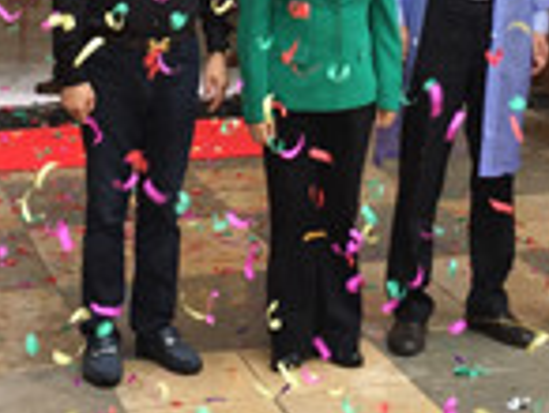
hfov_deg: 18.0
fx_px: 1732
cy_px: -312
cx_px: 338
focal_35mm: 109
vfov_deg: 12.5
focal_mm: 4.15
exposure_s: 1/100
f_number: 2.2
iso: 50
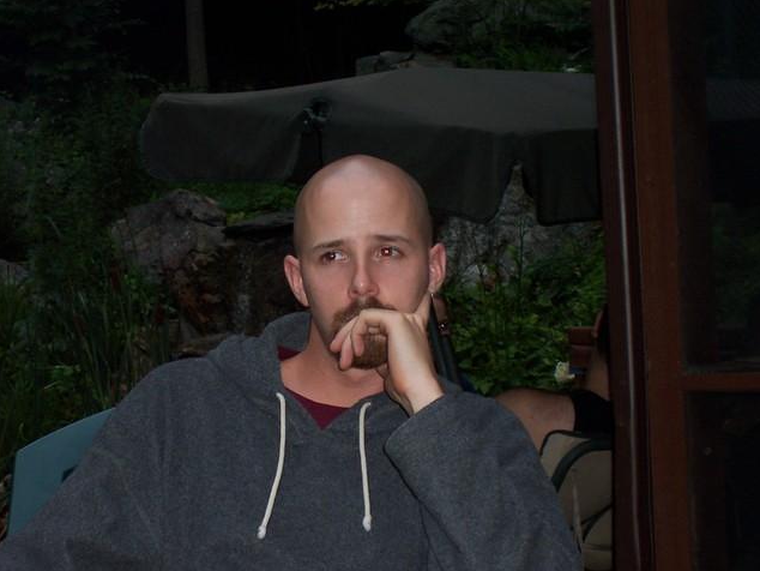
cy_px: 284
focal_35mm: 112
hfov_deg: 17.6
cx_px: 380
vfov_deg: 13.2
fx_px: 2460
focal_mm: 16.8
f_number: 4.8
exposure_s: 1/90
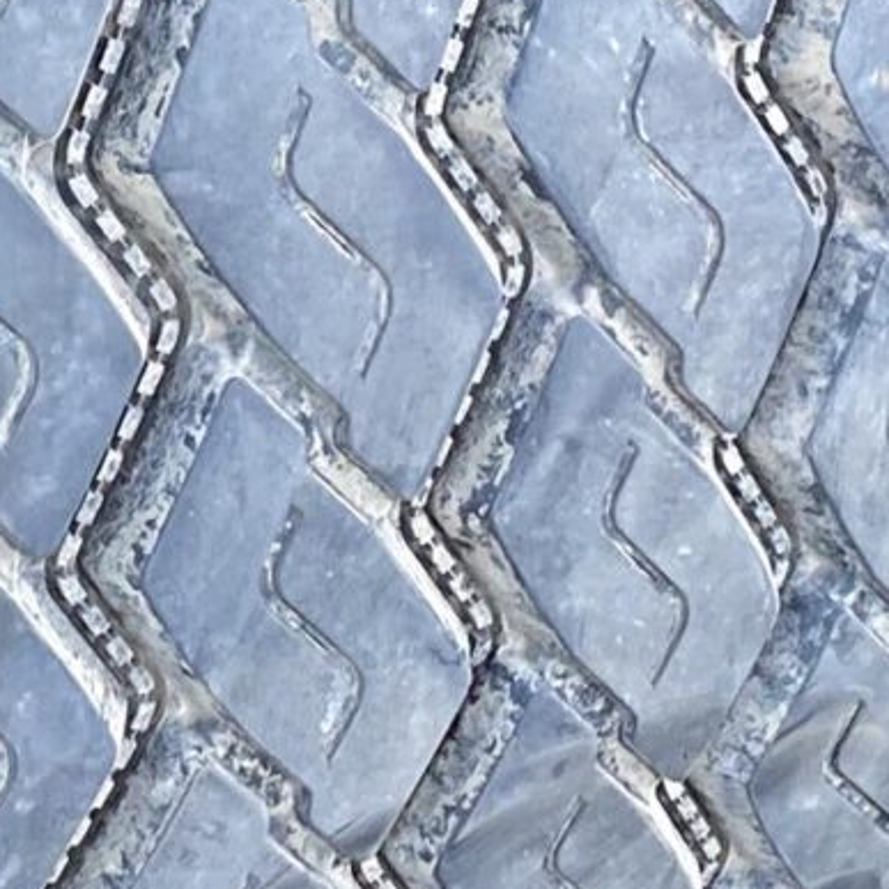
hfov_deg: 11.4
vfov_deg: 11.2
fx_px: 4416
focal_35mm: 152
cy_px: -326
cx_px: 83
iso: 100
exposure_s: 1/121
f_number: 1.8
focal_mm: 4.25
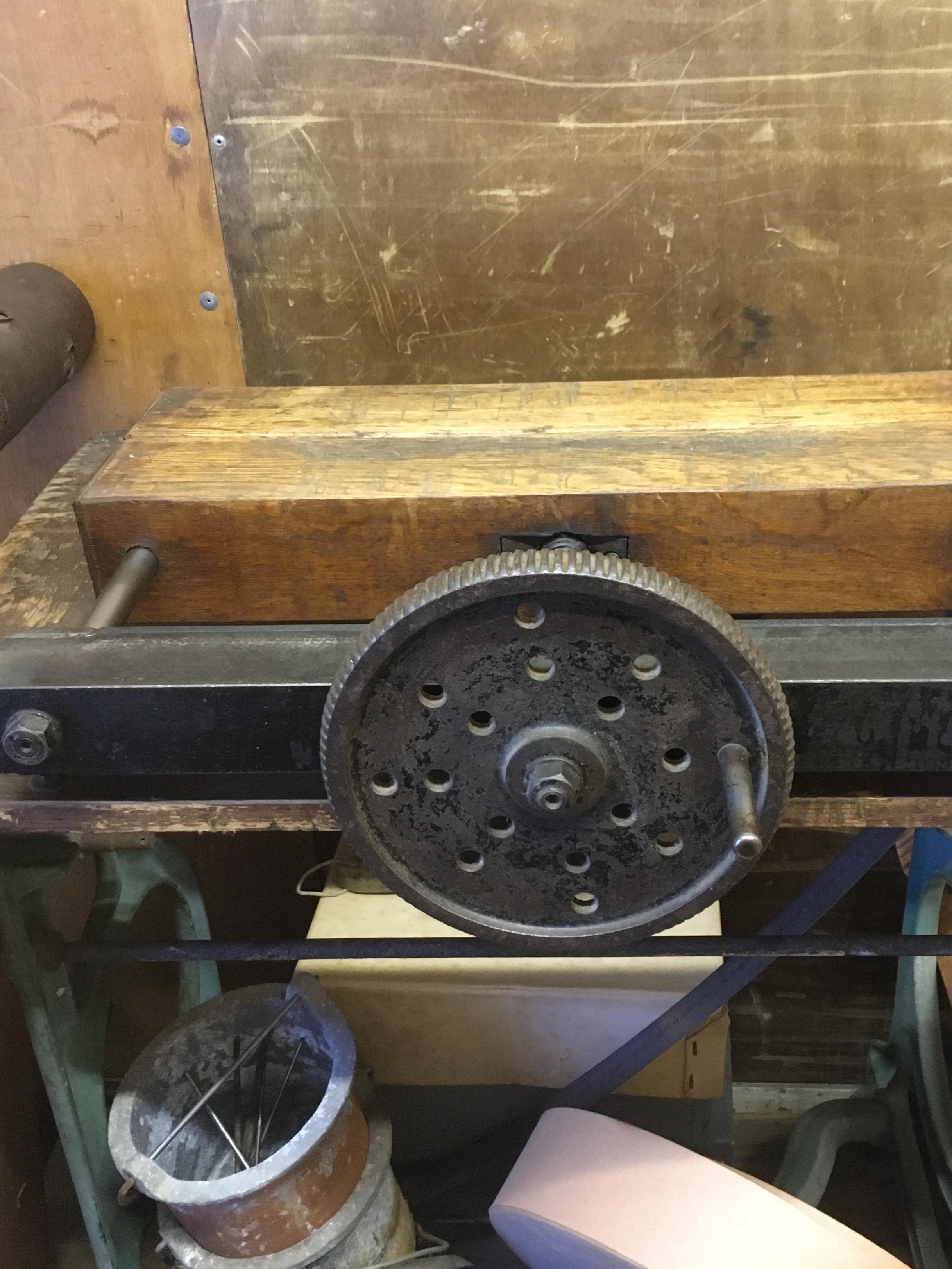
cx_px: 536
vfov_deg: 51.4
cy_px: 638
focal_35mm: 36
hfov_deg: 39.6
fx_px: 1320
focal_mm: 4.15
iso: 320
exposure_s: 1/17
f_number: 2.2
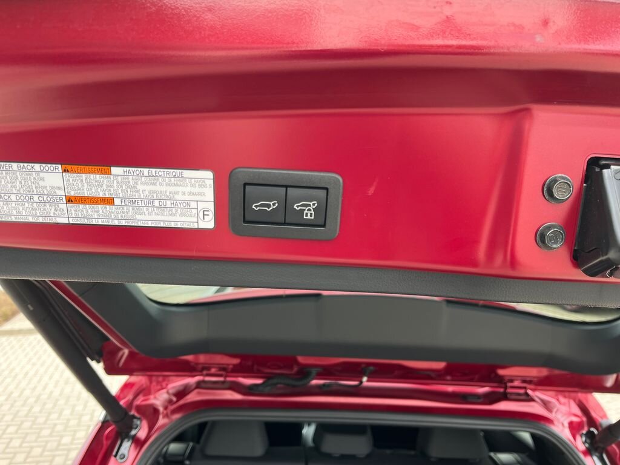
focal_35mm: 26
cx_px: 310
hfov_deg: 67.3
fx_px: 466
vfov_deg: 53.1
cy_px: 232
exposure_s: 1/130
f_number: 1.6
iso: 50
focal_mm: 5.1
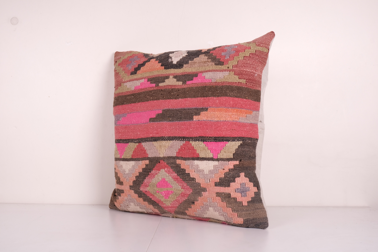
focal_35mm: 42
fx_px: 441
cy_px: 126
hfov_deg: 46.4
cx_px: 189
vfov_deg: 31.9
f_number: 11
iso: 80
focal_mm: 27.7
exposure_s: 1/160
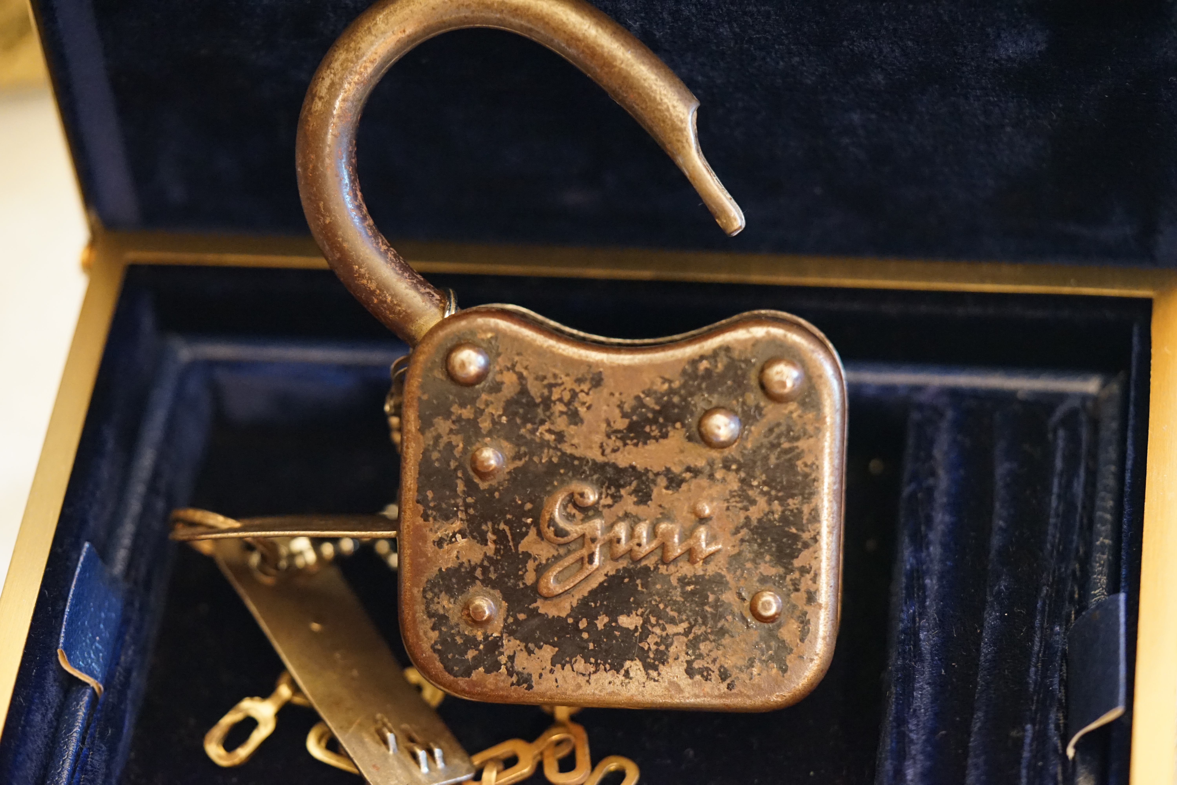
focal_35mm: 90
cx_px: 588
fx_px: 2942
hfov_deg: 22.6
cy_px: 392
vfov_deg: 15.2
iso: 6400
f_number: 2.8
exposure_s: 1/100
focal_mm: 90
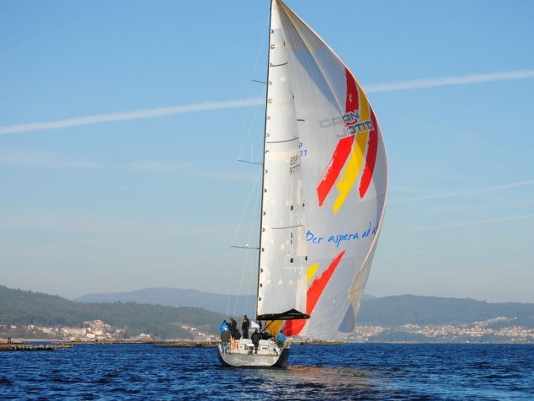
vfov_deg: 13.1
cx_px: 283
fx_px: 1744
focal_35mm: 113
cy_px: 222
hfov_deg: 17.4
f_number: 6.3
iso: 100
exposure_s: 1/640
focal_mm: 62
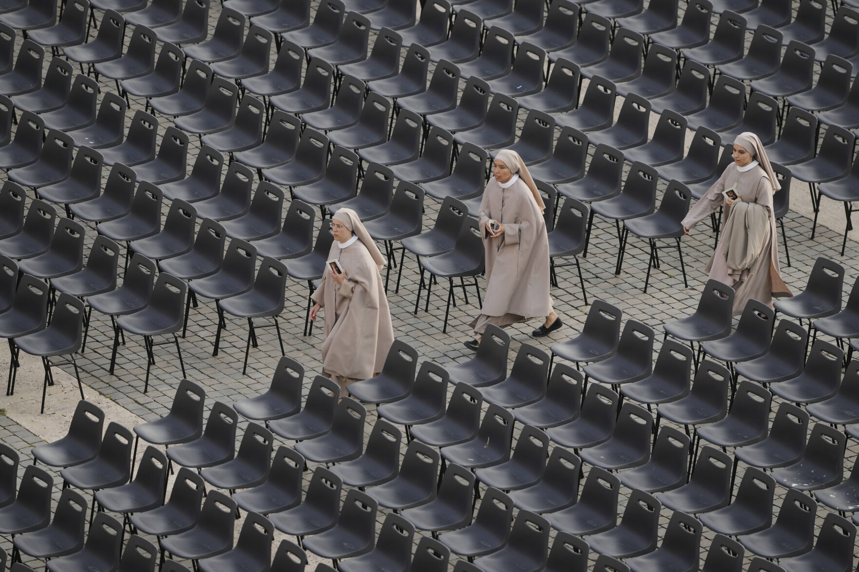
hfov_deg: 6.9
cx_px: 430
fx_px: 7157
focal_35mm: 300
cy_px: 286
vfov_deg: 4.6
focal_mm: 300
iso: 200
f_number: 2.8
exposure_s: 1/500
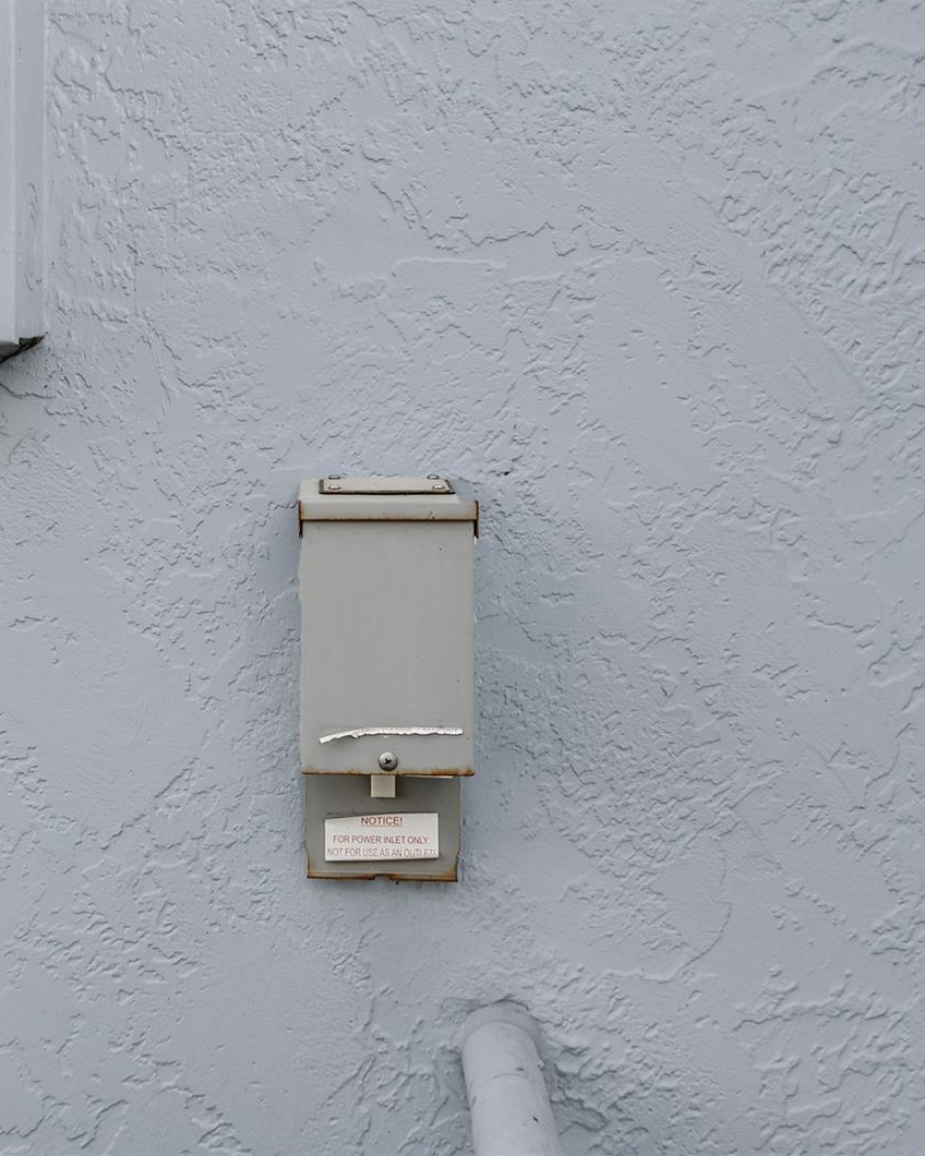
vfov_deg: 36.7
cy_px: 576
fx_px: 1745
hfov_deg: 29.4
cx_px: 291
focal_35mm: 51
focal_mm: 24
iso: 100
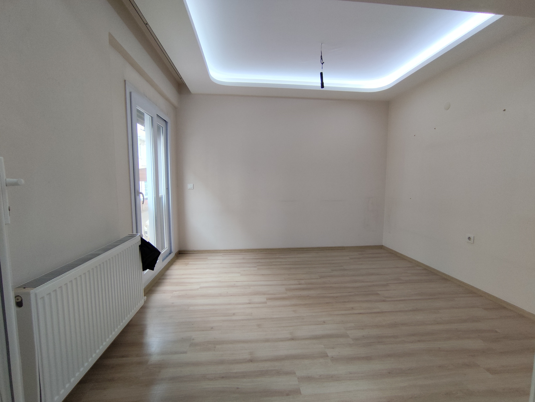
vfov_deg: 78.2
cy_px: 201
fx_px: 247
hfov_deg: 94.5
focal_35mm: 16
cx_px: 268
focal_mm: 1.65
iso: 80
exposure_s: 1/50
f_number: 2.2
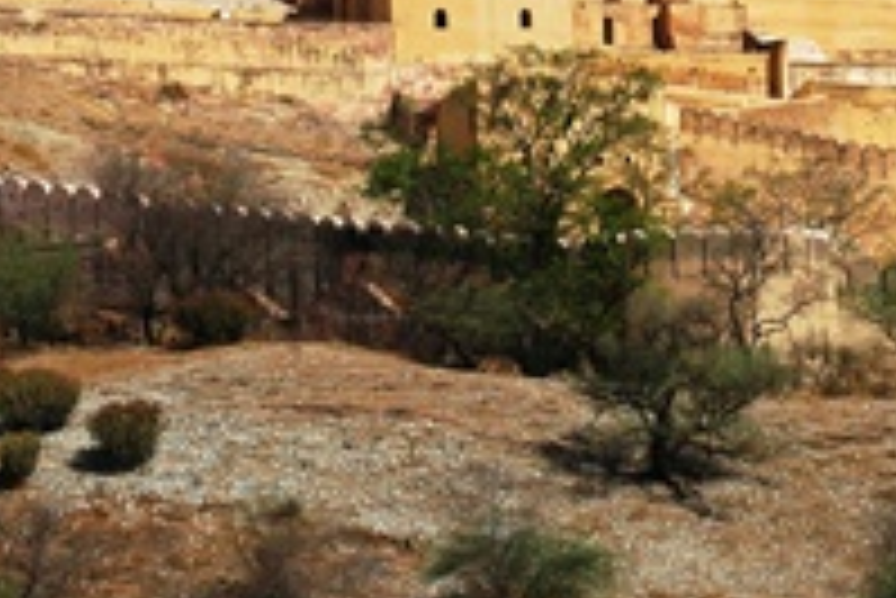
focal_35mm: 231
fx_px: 5753
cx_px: 500
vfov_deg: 5.9
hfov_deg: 8.9
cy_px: -193
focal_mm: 48
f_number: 11
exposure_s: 1/500
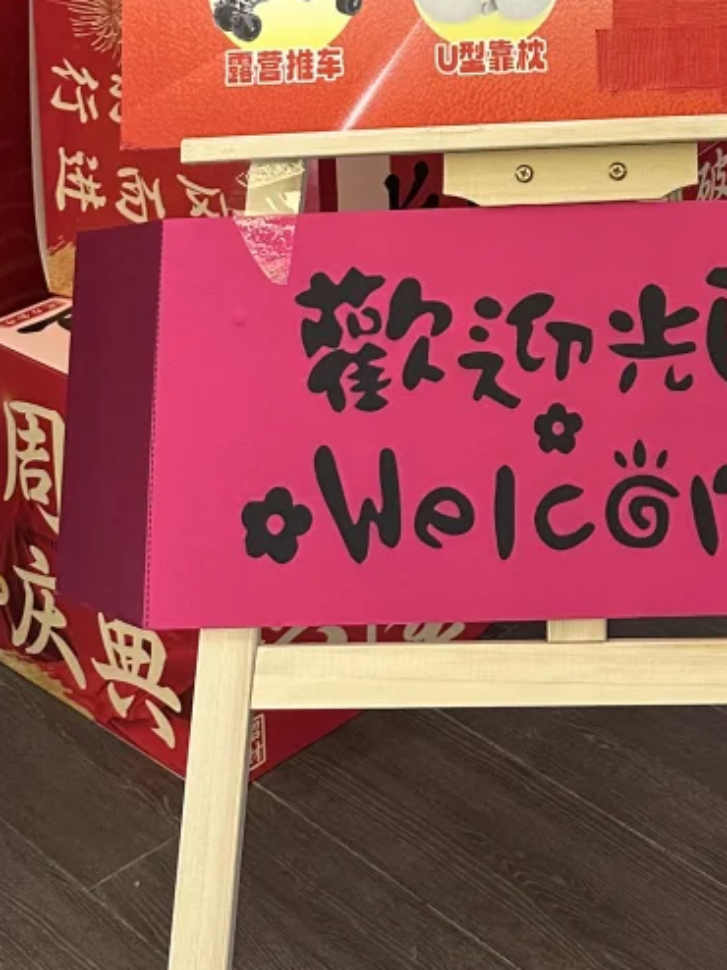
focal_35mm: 70
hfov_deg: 20.4
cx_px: 694
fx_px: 1962
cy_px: -198
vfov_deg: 25.0
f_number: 1.78
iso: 200
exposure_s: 1/50
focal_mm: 6.86
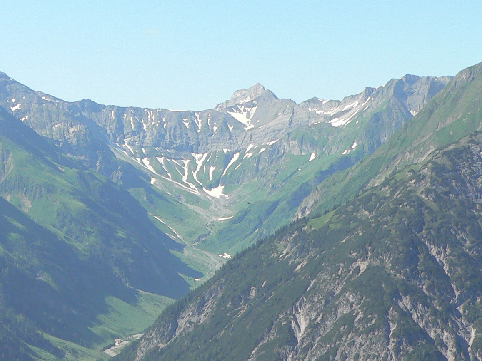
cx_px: 79
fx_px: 1448
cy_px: 353
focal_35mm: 104
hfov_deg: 18.7
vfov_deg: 14.0
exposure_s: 1/500
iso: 100
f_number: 4
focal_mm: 7.8
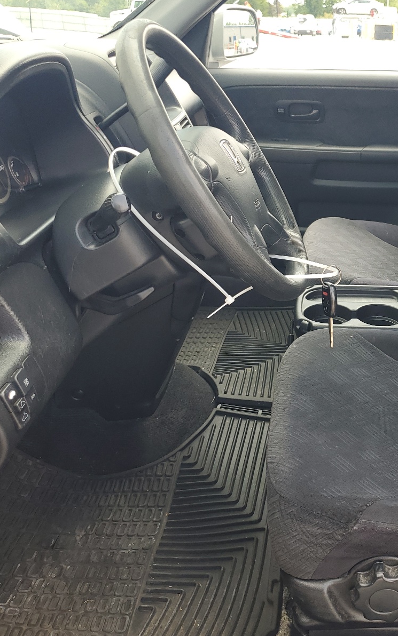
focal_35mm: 37
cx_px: 371
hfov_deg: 32.4
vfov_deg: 52.7
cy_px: 319
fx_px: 642
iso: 50
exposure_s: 1/256
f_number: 1.5
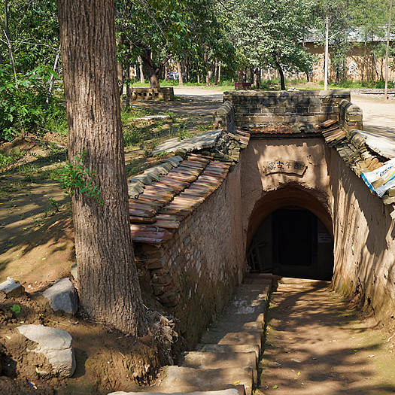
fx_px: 568
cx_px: 265
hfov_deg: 37.9
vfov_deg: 38.3
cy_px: 199
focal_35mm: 44
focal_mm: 34
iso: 100
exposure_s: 1/160
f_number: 6.3
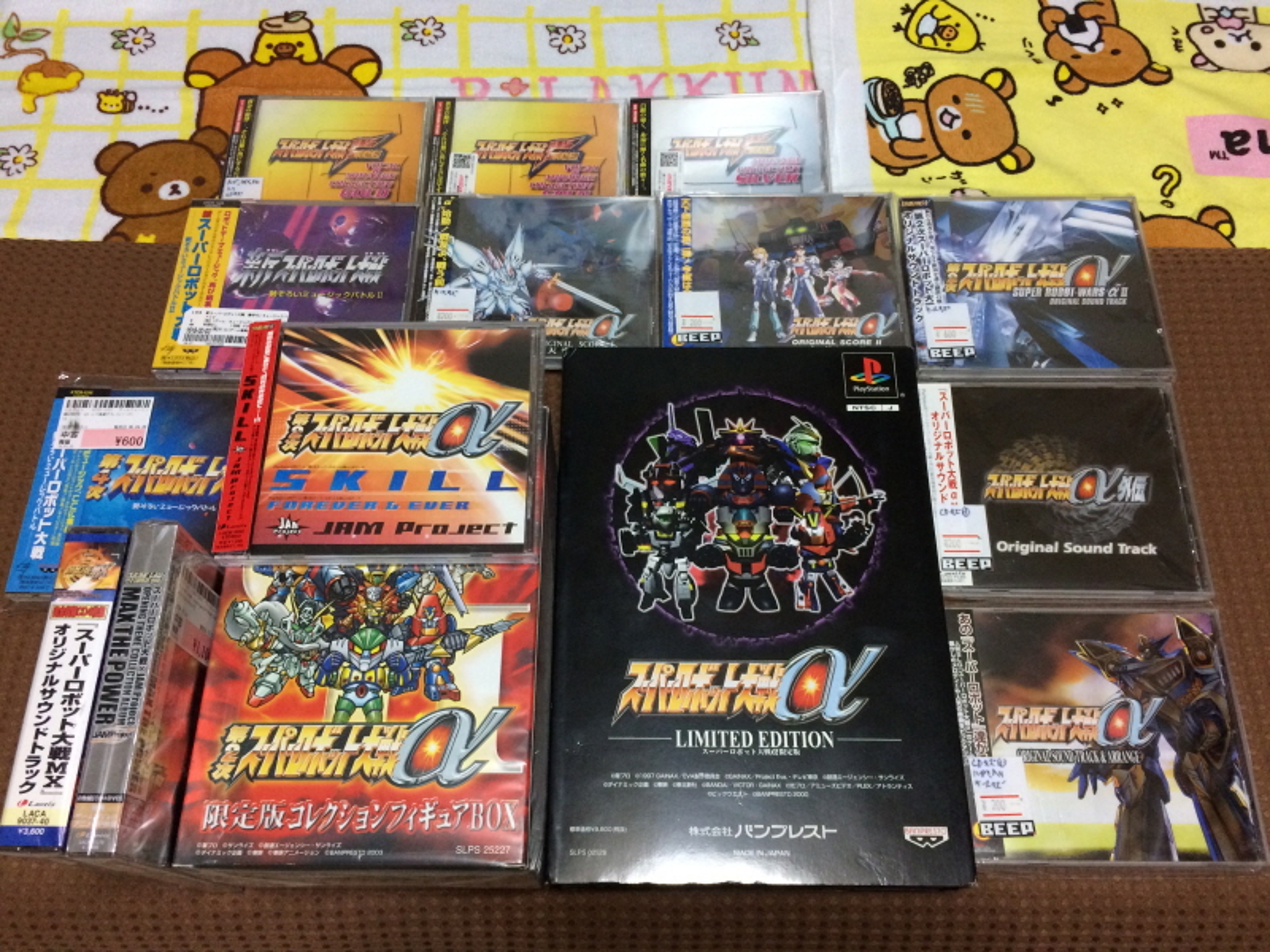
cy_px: 476
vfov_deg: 48.2
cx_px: 635
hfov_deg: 61.7
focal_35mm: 29
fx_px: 1064
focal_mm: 4.15
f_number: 2.2
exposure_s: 1/30
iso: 250
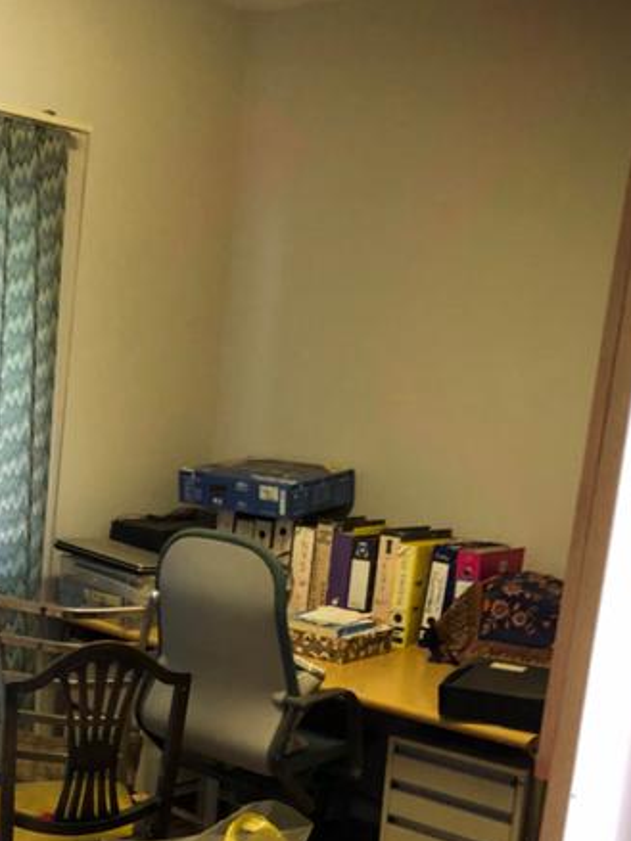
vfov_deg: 36.8
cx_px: 163
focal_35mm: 51
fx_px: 1240
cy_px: 607
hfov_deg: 28.2
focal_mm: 4
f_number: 1.8
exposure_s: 1/14
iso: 100
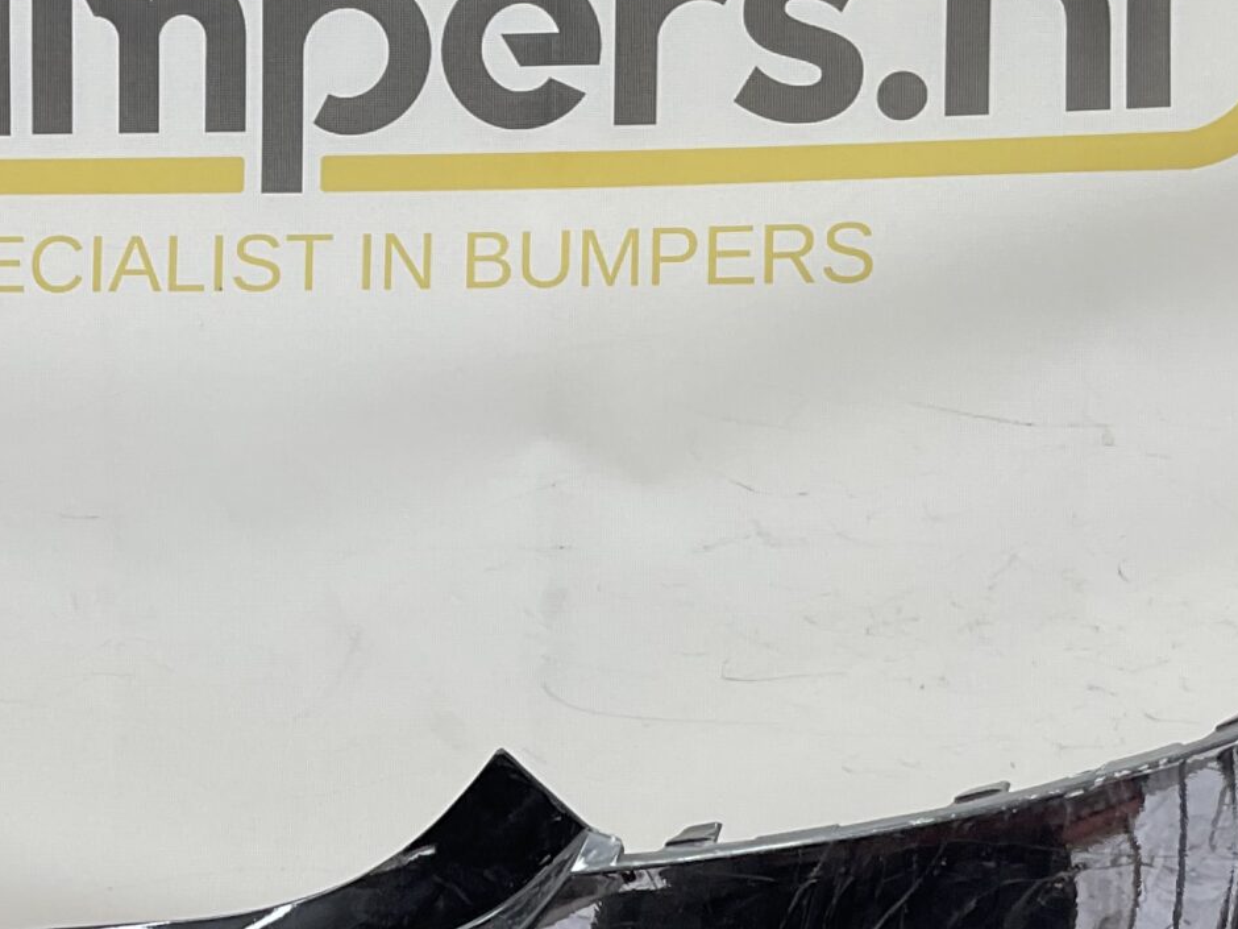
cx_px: 410
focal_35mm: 79
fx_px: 2825
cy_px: 887
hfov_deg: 24.6
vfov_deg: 18.3
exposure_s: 1/120
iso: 25
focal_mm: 3
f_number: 1.8
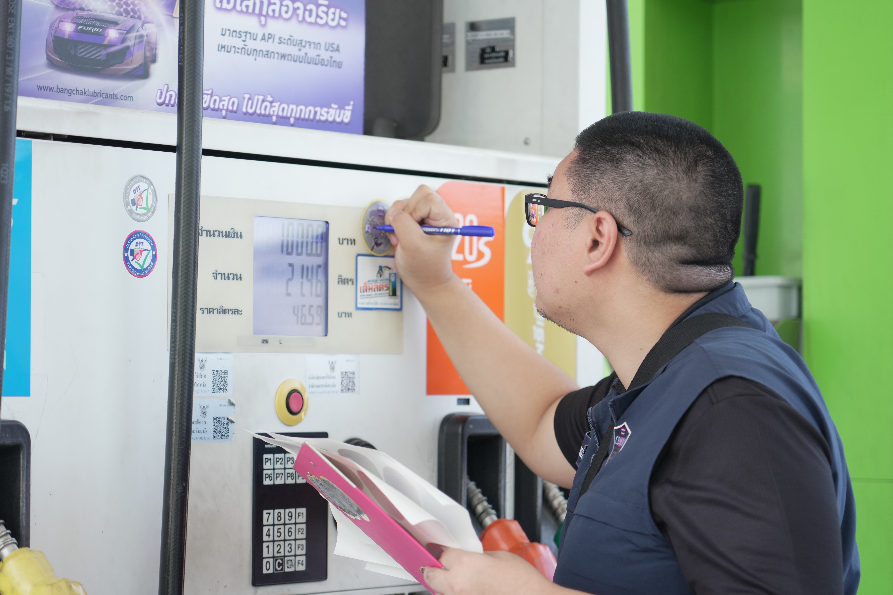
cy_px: 298
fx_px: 2604
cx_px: 446
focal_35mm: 105
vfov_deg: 13.0
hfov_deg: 19.5
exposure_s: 1/400
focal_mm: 105
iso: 500
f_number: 4
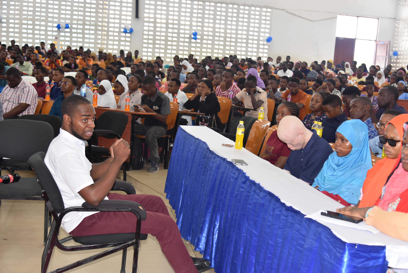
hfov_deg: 41.1
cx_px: 204
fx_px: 544
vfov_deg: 28.1
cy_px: 136
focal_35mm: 48
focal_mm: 48
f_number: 4.5
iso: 800
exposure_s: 1/80
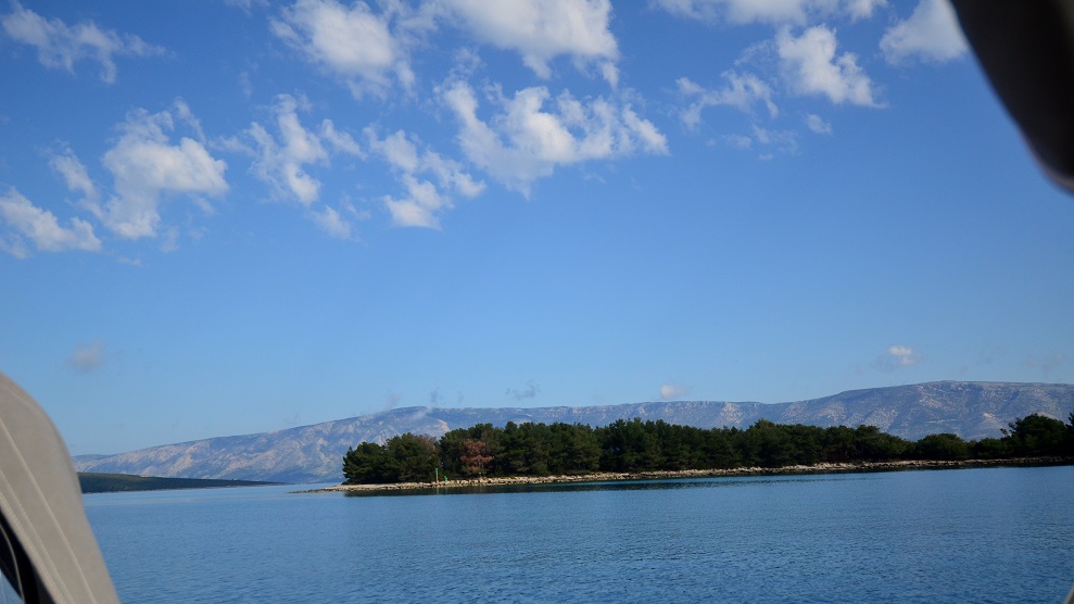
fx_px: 1082
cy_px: 355
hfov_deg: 52.8
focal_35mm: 38
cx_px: 540
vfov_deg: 31.1
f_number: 4
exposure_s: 1/4000
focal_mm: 24
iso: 400
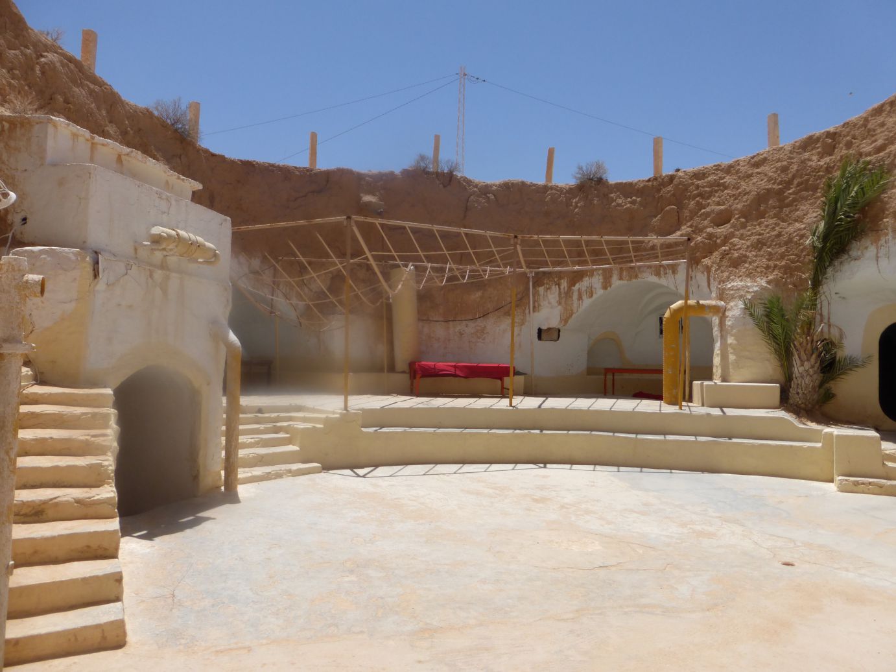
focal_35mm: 25
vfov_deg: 54.9
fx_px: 647
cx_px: 448
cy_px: 336
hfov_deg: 69.4
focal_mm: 4.3
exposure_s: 1/1600
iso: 100
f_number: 4
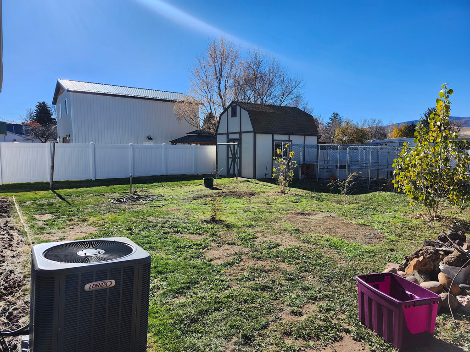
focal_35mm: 23
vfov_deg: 58.9
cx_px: 235
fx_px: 312
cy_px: 176
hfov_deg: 73.9
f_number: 1.8
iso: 25
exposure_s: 1/1297
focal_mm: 5.54
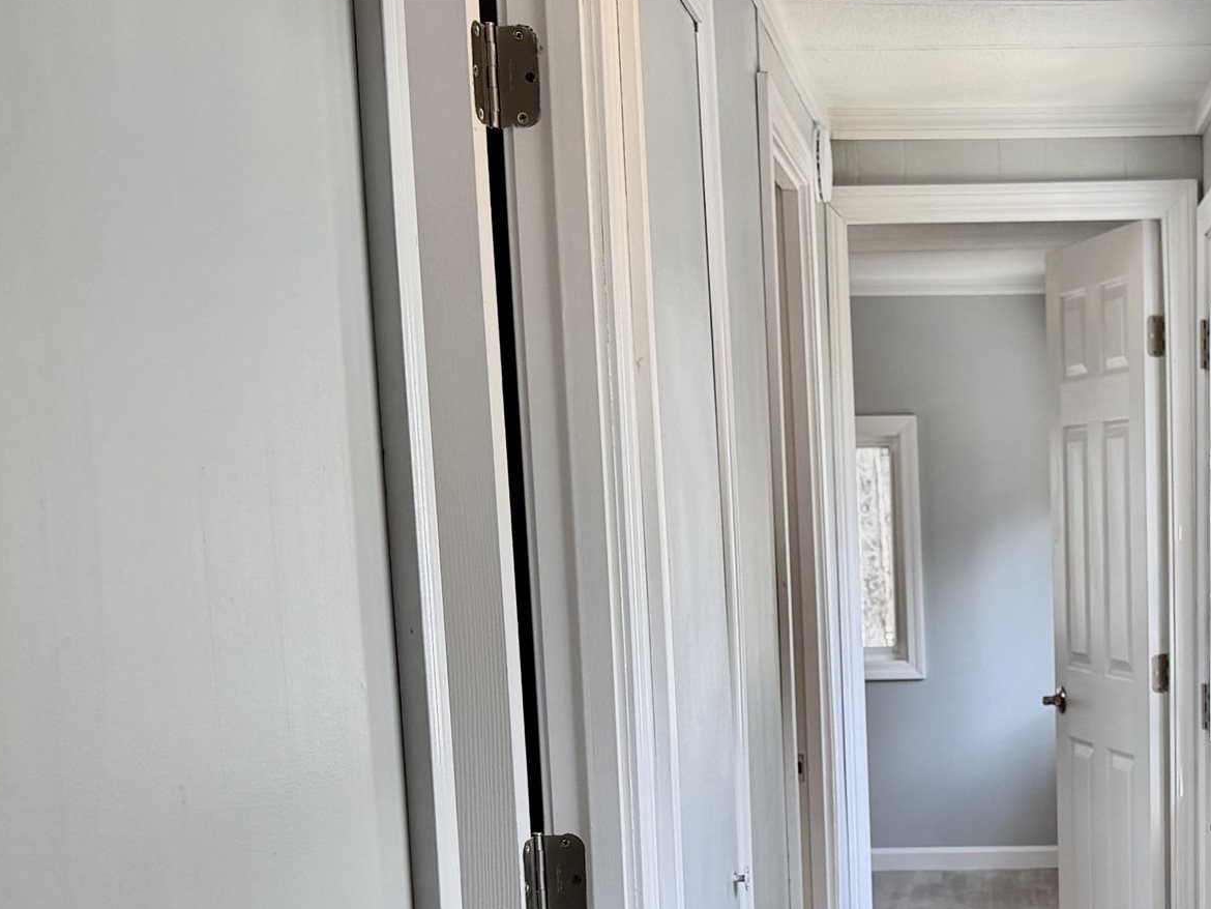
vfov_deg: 22.6
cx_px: 1063
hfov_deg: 29.6
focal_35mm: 63
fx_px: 2204
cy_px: 846
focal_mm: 6.76
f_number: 1.78
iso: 80
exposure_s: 1/178
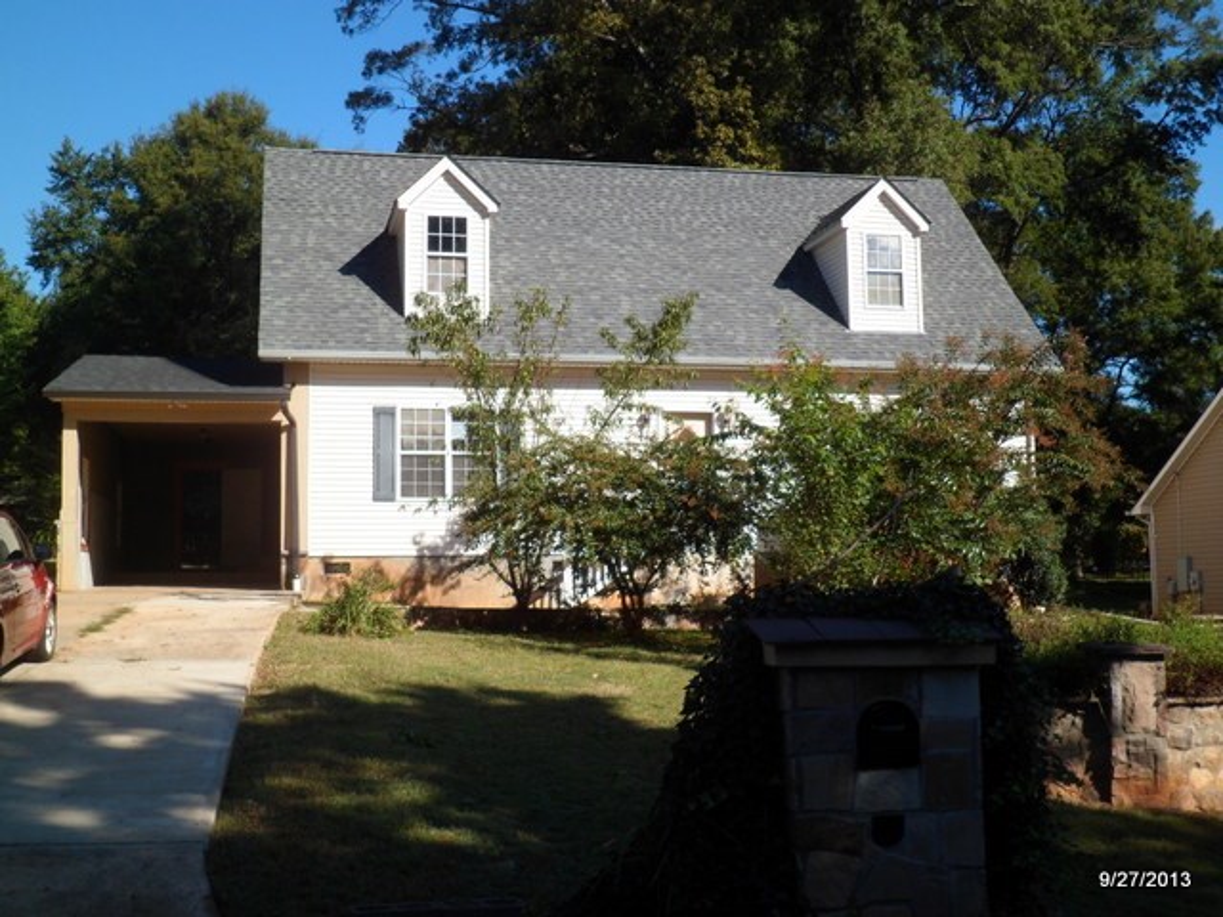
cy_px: 458
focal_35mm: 42
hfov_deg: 44.8
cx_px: 612
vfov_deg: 34.3
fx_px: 1484
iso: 80
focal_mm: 7.8
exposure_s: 1/500
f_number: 4.2
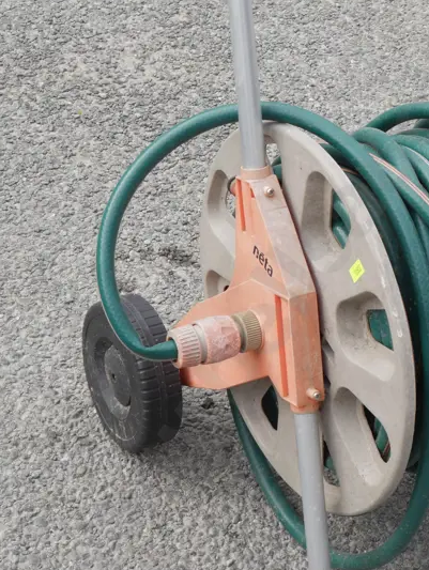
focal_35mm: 96
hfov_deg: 15.2
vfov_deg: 20.3
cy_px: 157
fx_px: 1583
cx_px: 393
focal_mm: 25
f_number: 8
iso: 200
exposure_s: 1/200
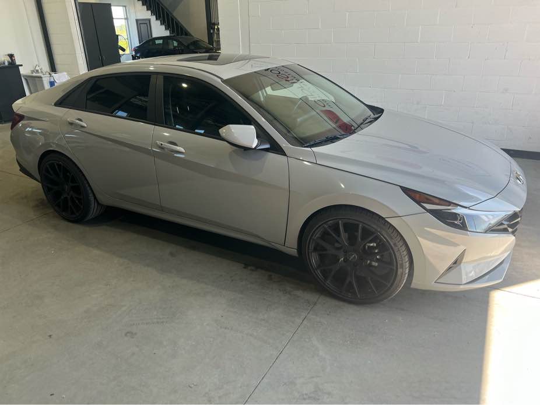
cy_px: 202
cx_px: 270
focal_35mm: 26
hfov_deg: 67.3
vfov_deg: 53.1
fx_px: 406
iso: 40
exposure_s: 1/200
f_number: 1.5
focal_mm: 5.7
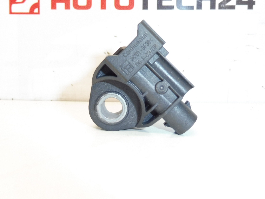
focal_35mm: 36
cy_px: 84
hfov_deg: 51.3
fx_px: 276
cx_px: 134
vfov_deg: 39.6
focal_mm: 4.3
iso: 200
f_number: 3.5
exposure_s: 1/100
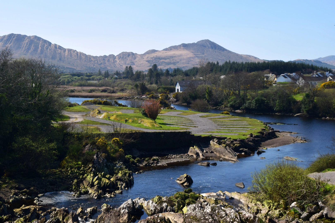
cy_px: 112
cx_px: 168
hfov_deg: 33.4
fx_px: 558
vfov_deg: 22.6
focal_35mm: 60
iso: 400
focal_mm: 40
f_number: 10
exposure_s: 1/250
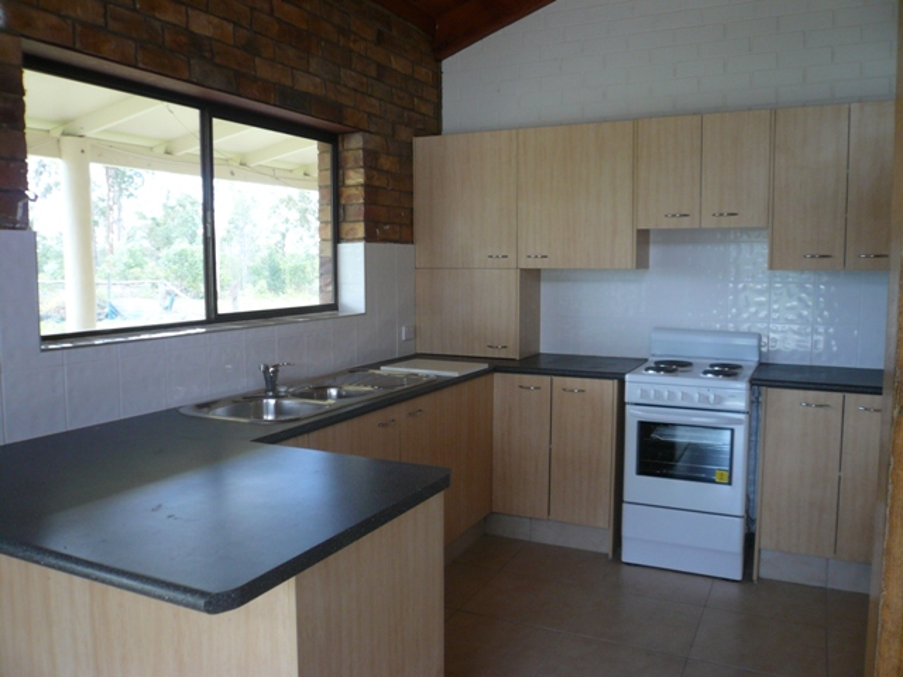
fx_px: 730
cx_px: 452
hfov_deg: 63.4
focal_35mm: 28
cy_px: 338
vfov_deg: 49.7
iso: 100
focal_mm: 4.6
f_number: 2.8
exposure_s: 1/50
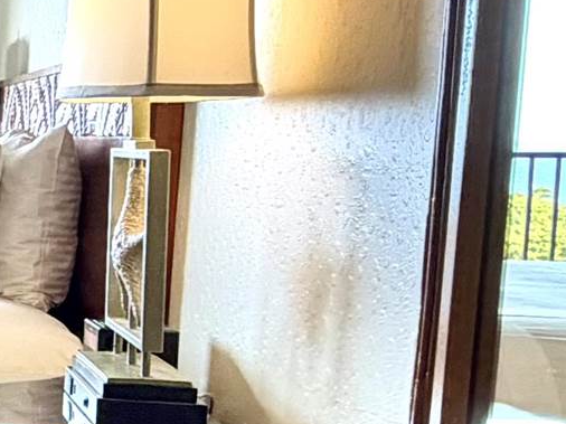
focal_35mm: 85
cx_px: -559
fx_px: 1389
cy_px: 253
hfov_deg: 17.1
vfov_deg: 17.3
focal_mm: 2.22
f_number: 2.2
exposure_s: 1/121
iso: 100
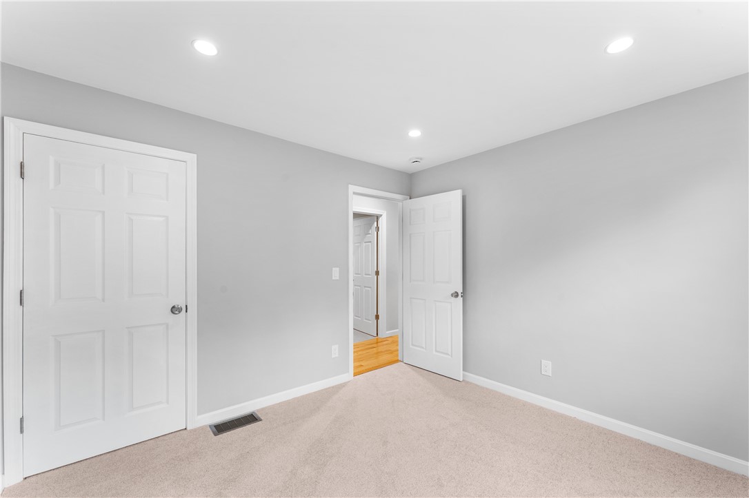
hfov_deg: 104.3
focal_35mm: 14
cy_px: 249
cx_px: 374
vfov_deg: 81.2
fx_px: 291
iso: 200
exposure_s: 2
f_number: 9
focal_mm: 14
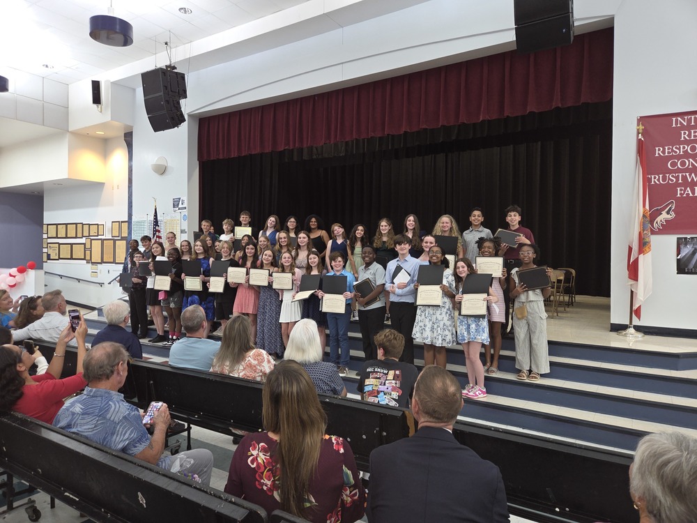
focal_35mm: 23
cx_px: 348
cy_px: 262
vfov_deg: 58.9
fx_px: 463
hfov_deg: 73.9
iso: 125
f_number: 1.8
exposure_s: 1/24
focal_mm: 5.4
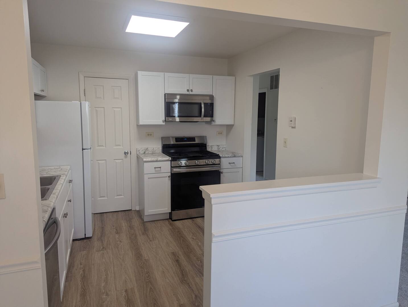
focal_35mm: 24
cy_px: 154
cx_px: 204
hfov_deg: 71.5
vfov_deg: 56.9
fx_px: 283
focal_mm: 6.81
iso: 84
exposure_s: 1/120
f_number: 1.85
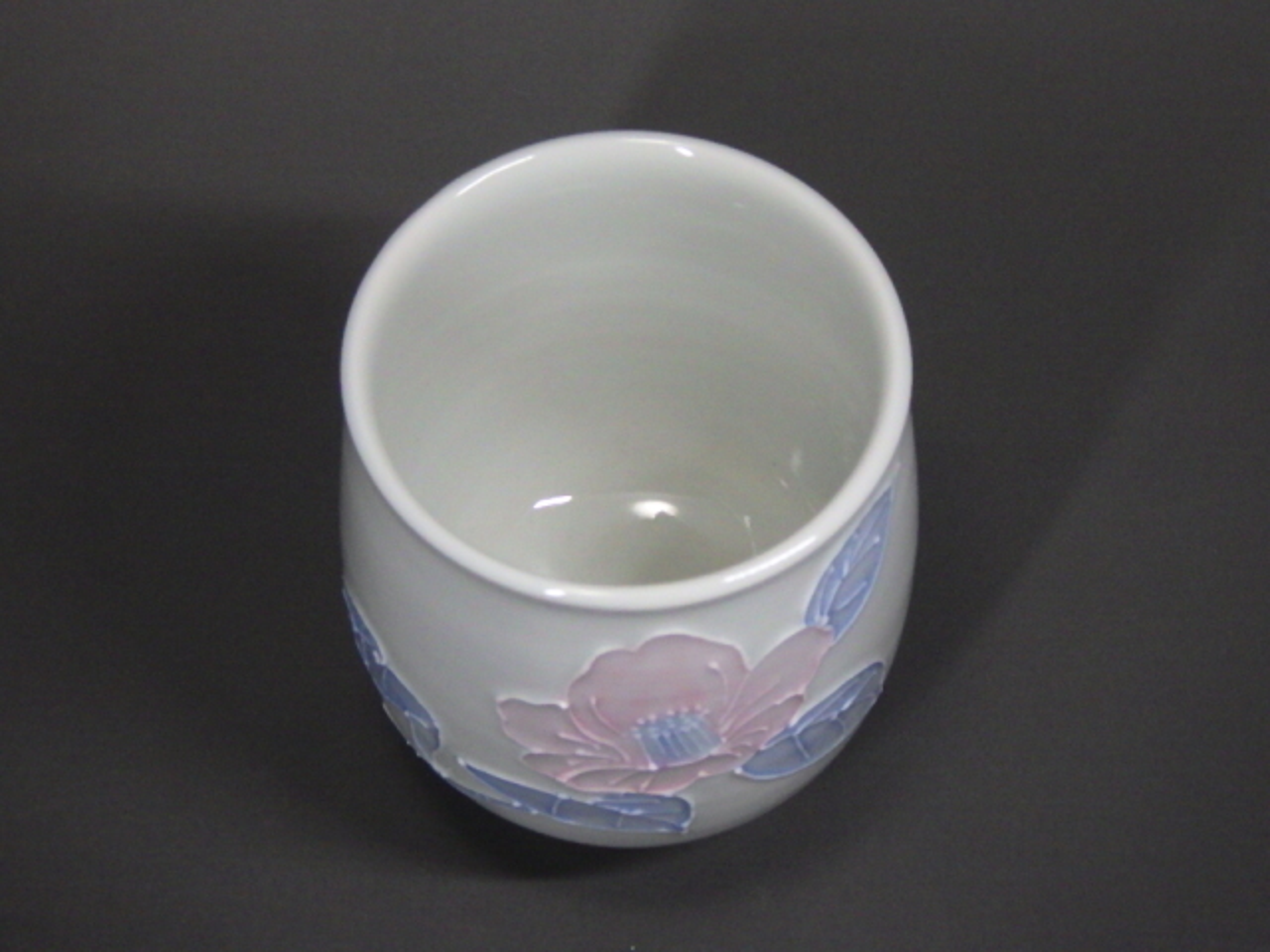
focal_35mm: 94
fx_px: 3449
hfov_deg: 20.9
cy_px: 476
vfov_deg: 15.7
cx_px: 635
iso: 250
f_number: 5
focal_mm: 16.7
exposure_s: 1/80
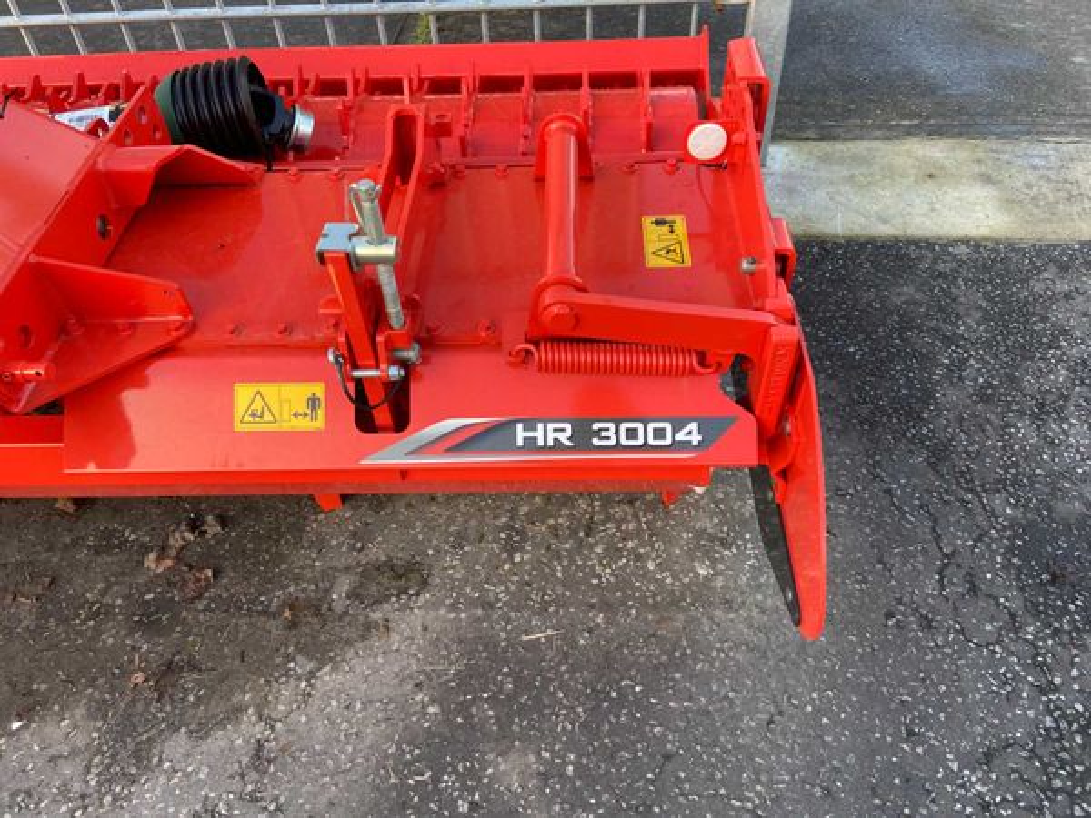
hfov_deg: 67.3
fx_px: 819
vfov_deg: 53.1
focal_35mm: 26
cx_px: 546
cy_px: 409
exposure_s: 1/122
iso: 32
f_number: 1.8
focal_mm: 4.25
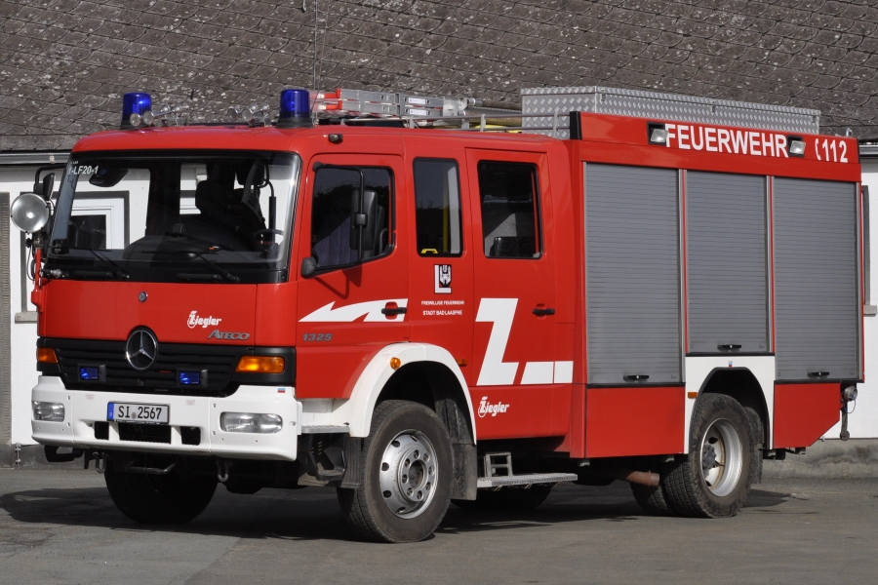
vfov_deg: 13.0
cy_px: 292
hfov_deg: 19.5
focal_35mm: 105
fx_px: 2561
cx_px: 439
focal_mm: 70
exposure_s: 1/1600
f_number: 10
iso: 500
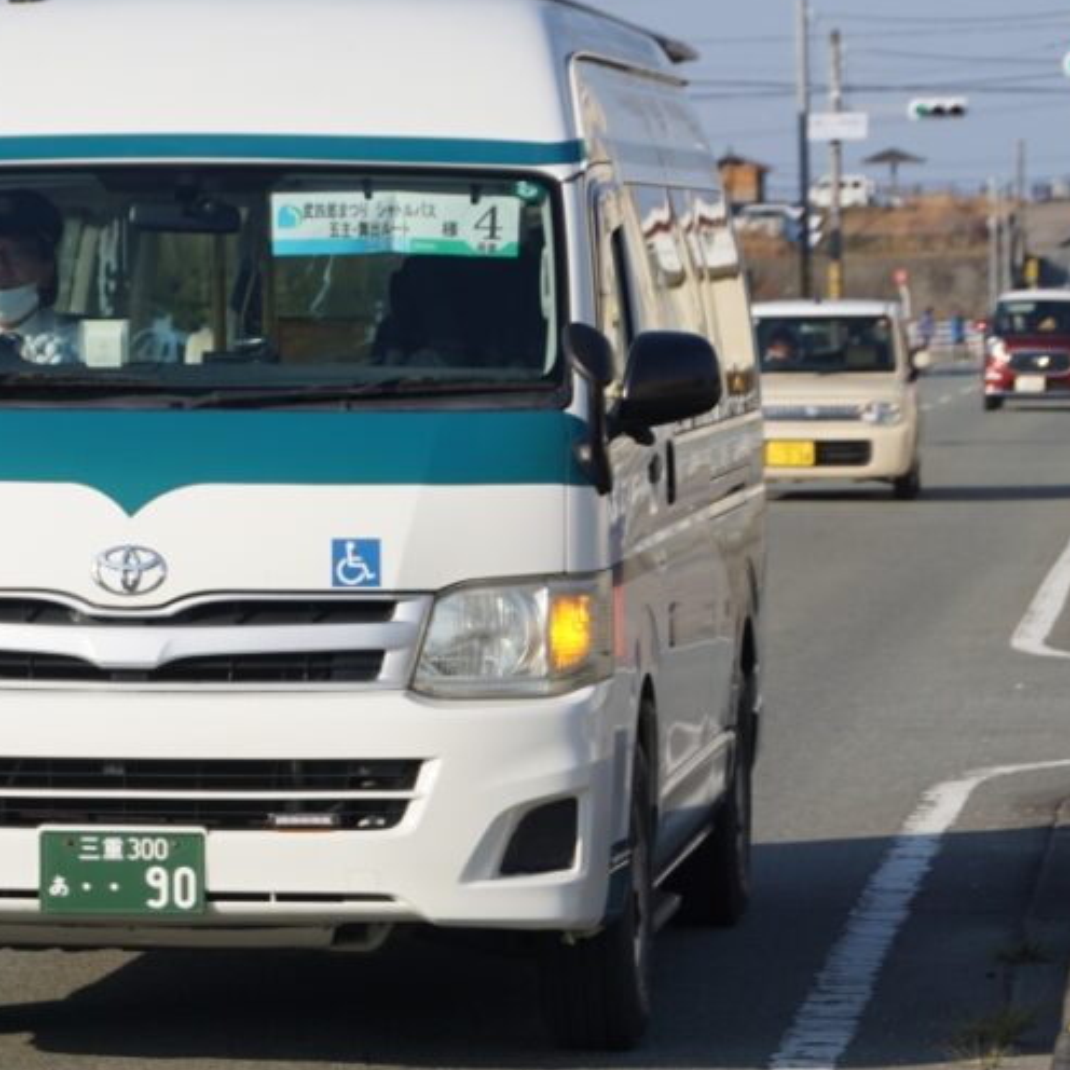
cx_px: 192
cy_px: 462
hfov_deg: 7.8
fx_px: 7829
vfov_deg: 7.8
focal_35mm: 224
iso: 100
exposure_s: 1/320
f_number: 8
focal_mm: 85
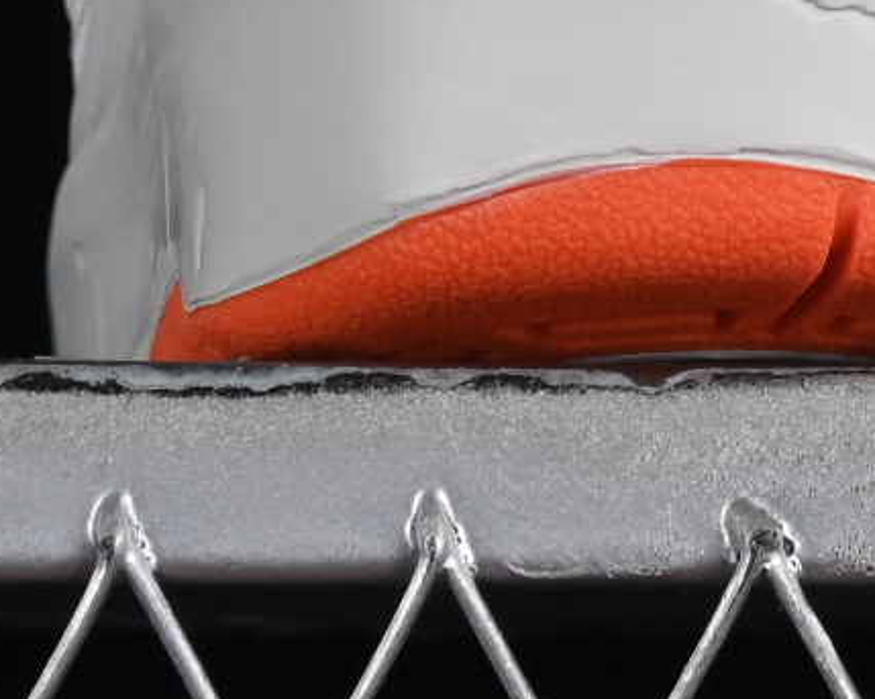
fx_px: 11832
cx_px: 1275
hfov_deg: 4.2
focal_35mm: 457
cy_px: -791
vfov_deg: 3.4
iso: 160
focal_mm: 50
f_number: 8
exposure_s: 1/80
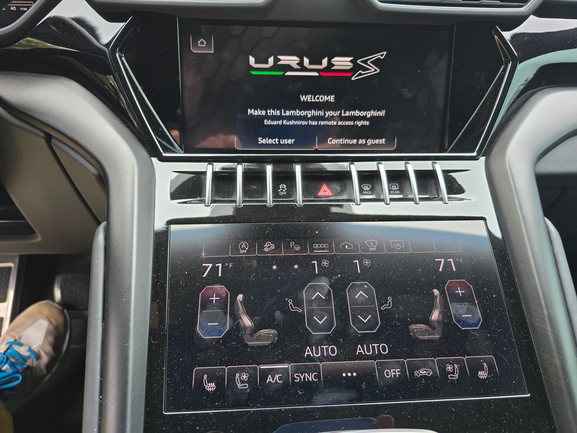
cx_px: 288
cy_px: 216
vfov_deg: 58.9
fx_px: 383
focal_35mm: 23
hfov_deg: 73.9
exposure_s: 1/51
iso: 125
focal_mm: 6.3
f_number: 1.7
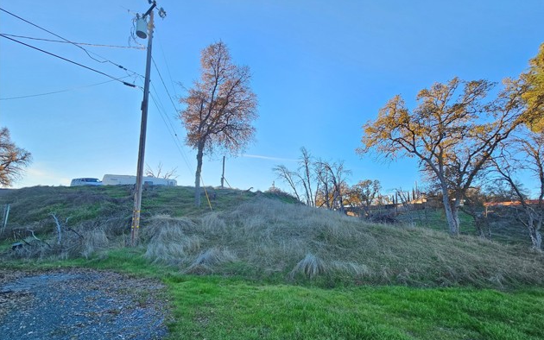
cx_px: 275
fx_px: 208
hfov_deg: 105.3
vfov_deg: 78.4
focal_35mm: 14
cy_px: 190
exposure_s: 1/283
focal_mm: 2.2
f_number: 2.2
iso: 64
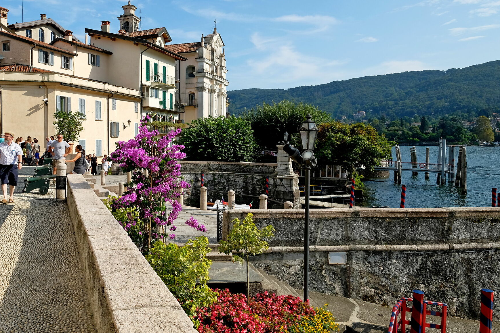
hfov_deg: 61.8
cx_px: 159
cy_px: 161
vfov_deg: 45.0
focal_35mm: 29
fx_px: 403
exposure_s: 1/480
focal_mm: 14
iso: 200
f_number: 8
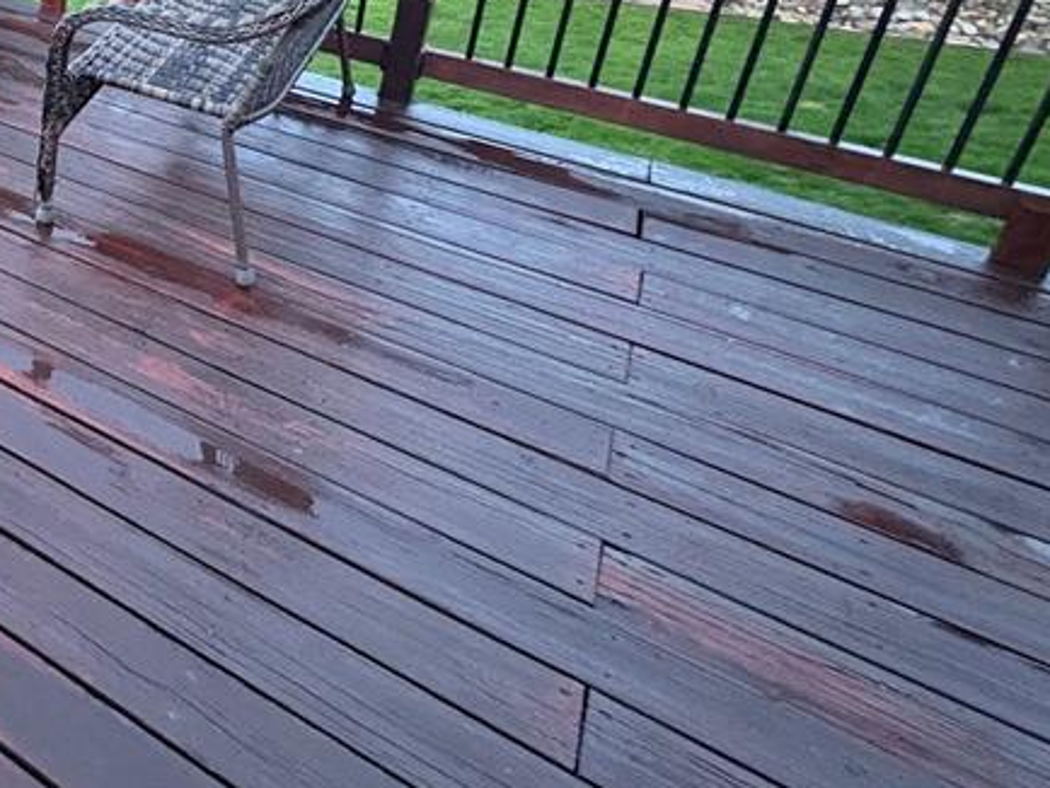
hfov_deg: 43.1
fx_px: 1002
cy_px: 21
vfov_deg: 38.7
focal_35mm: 33
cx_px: -104
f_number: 2.2
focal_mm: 2.22
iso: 800
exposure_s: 1/30
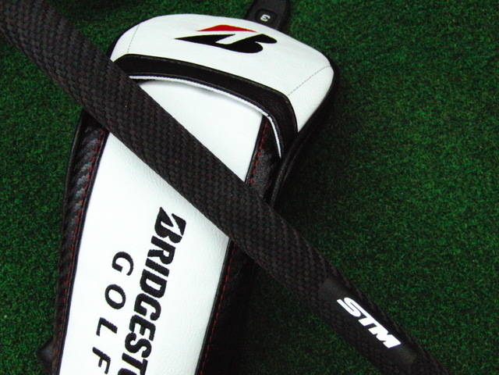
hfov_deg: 50.1
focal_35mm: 37
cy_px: 188
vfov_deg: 38.7
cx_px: 250
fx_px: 533
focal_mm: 6.42
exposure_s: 1/500
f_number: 3.6
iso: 3200
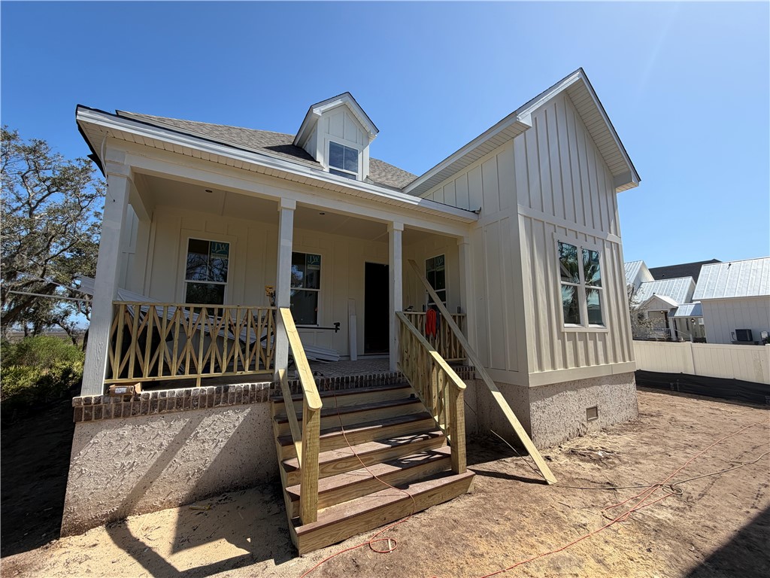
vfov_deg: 85.7
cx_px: 385
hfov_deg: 102.1
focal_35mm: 14
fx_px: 311
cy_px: 289
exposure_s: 1/770
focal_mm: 2.22
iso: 25
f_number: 2.2
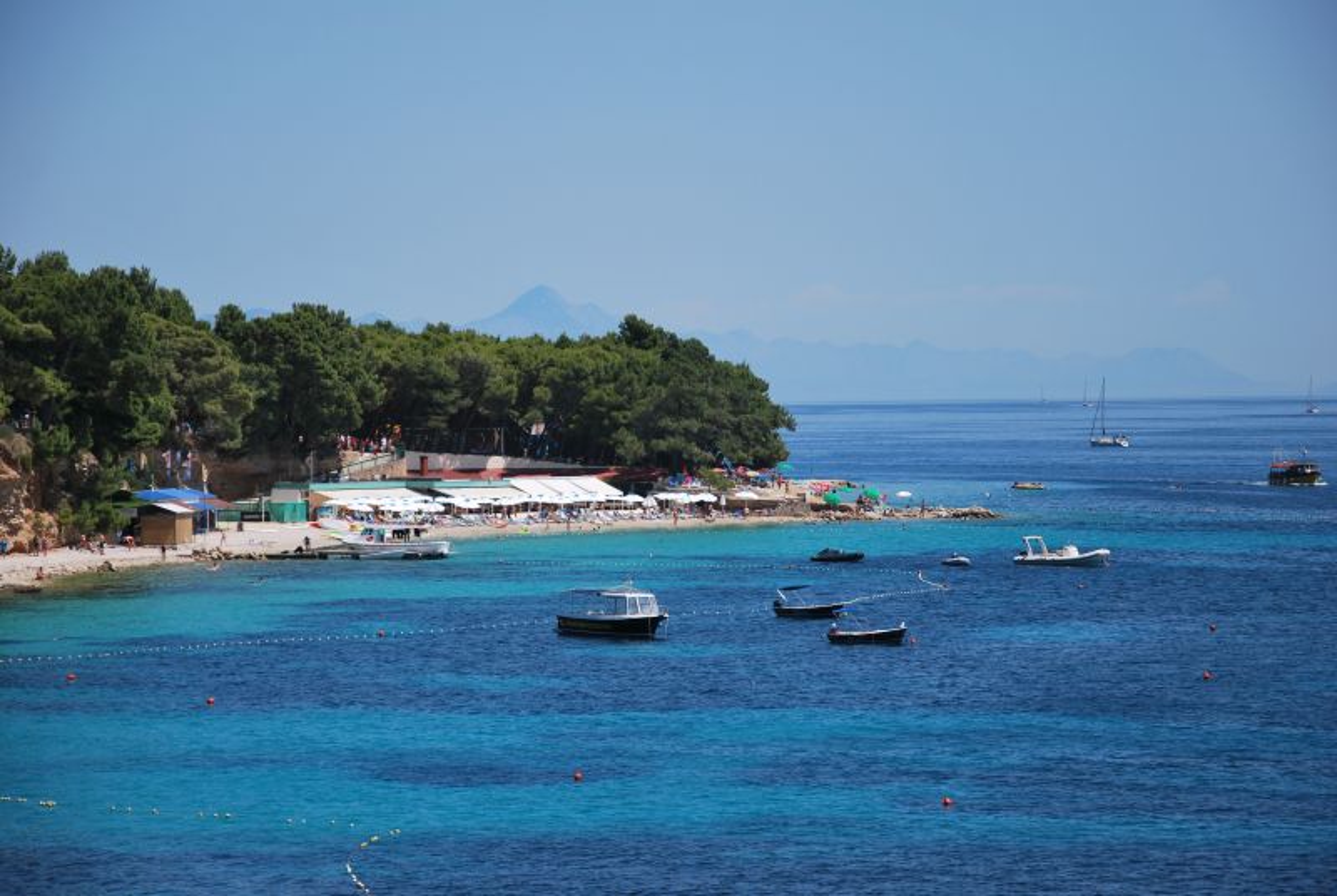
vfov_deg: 10.2
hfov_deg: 15.2
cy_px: 448
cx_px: 668
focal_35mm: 135
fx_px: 5021
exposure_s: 1/640
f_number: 6.3
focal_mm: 90
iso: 100
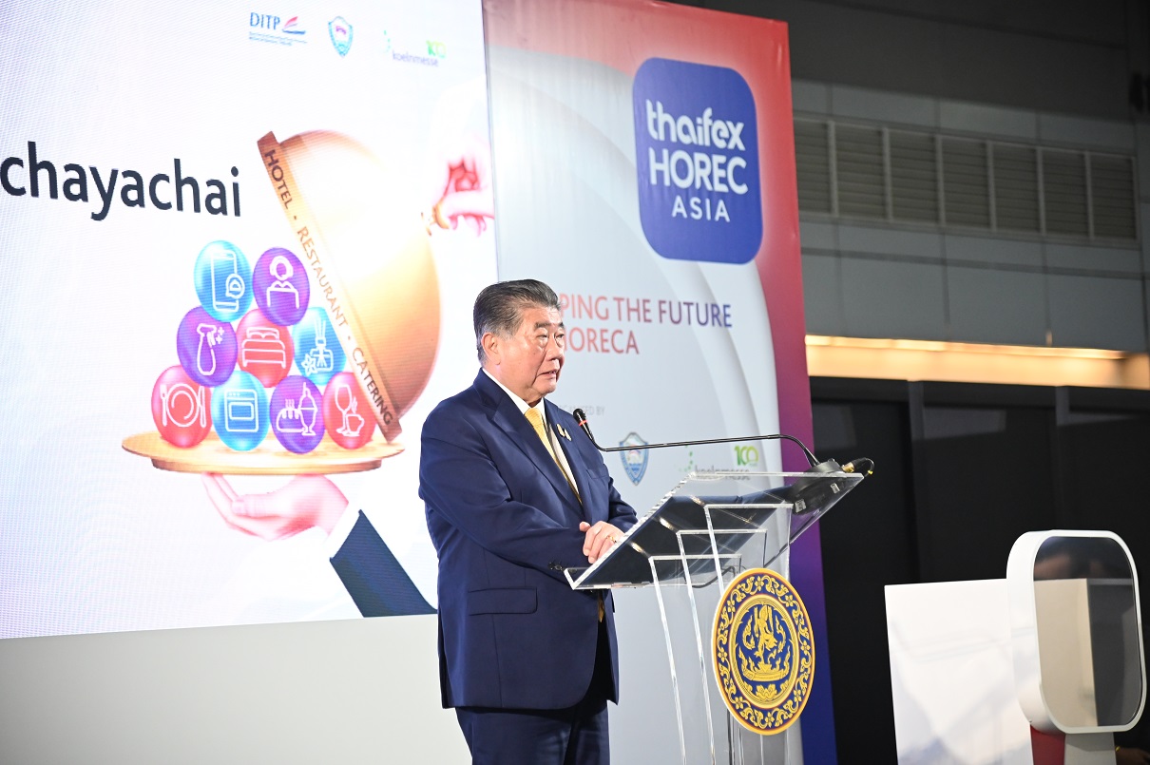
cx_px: 575
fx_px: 3352
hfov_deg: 19.5
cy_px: 382
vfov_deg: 13.0
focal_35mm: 105
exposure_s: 1/250
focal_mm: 105
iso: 4500
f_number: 4
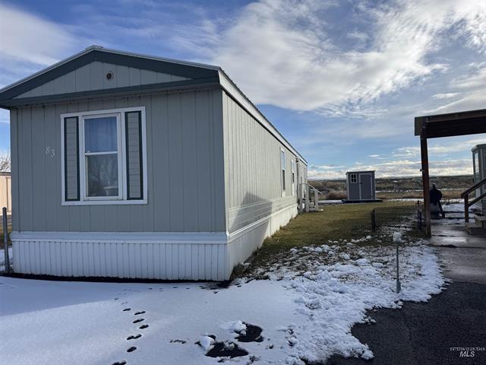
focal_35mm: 24
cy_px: 182
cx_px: 243
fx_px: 337
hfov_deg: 71.6
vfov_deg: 56.8
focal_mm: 6.76
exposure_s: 1/7092
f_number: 1.78
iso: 80
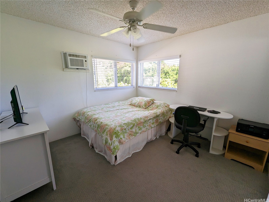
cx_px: 134
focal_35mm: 13
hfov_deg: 106.1
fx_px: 101
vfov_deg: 90.0
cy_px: 101
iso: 63
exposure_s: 1/123
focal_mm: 1.95
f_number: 2.2
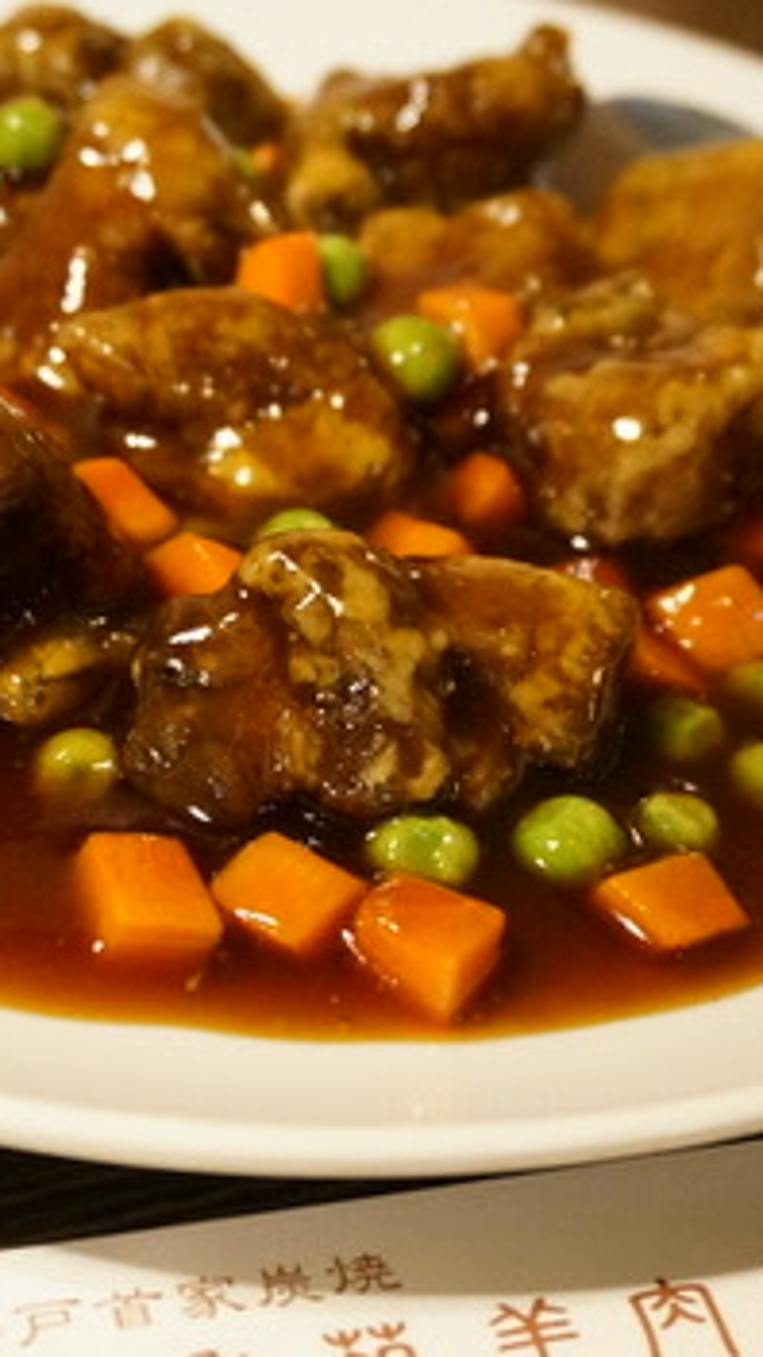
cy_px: 802
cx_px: 412
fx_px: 2266
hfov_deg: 19.1
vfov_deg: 33.2
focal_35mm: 63
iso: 3200
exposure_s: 1/30
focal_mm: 22
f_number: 4
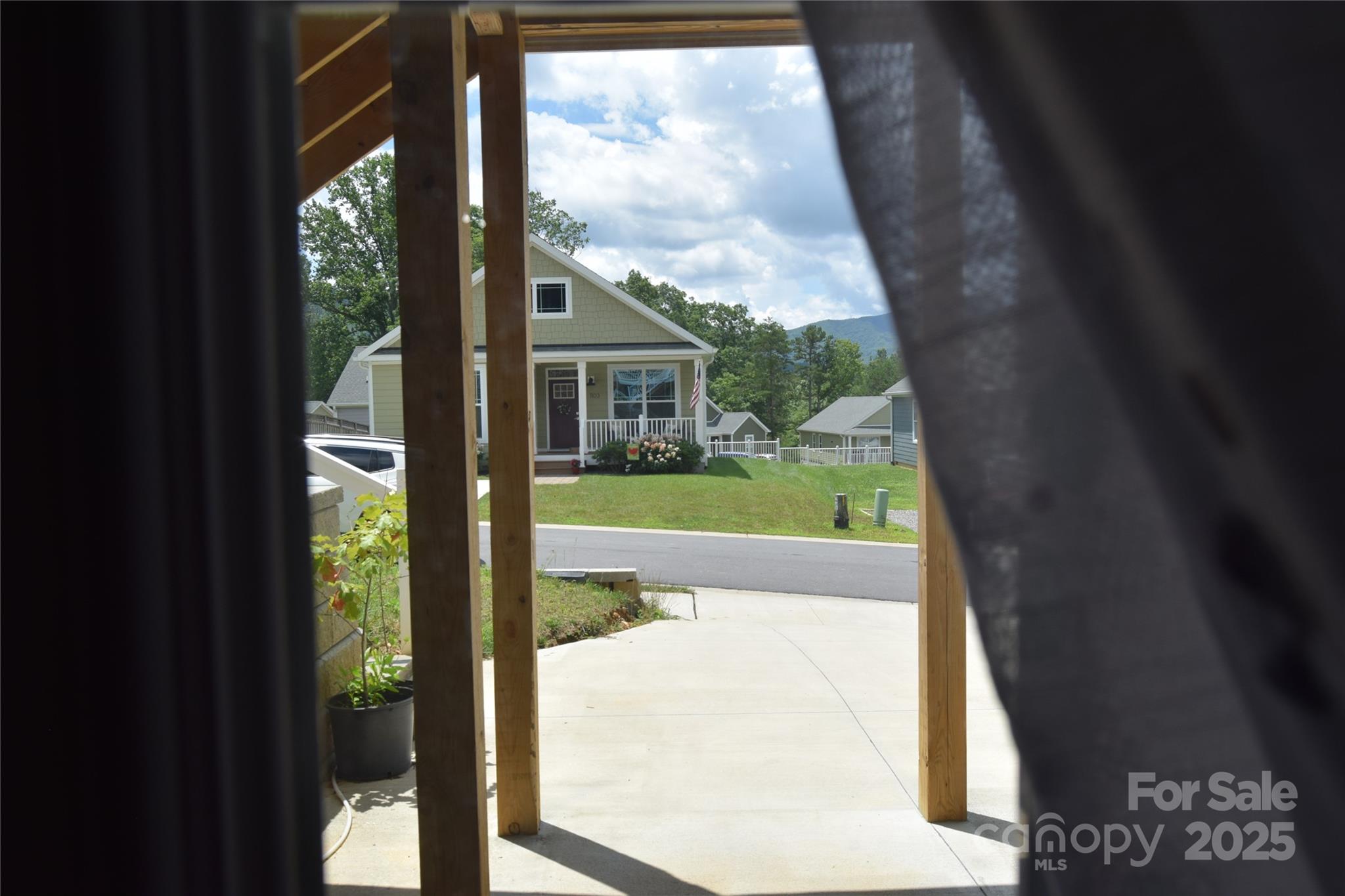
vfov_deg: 47.9
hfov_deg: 67.4
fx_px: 1009
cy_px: 448
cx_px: 672
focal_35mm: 27
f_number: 10
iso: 200
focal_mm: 18
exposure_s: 1/400
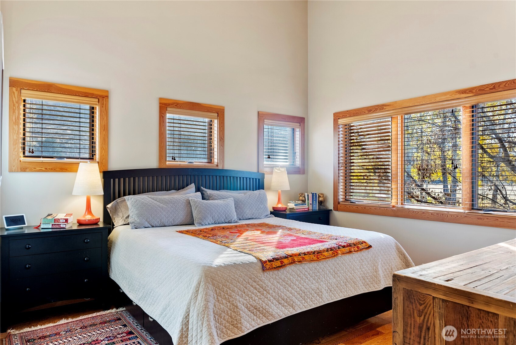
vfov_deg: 53.2
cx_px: 258
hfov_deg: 73.7
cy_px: 172
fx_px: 344
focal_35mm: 24
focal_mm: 24
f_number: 6.3
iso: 400
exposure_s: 1/6
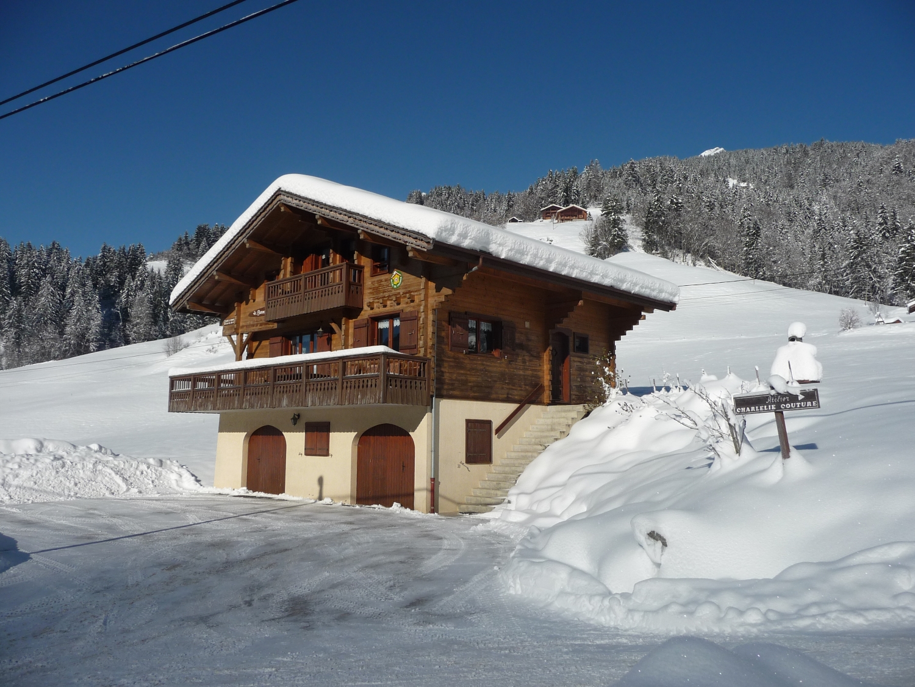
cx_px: 458
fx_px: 740
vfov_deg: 49.7
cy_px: 344
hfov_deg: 63.4
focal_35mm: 28
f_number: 8
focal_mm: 4.7
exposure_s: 1/500
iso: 100
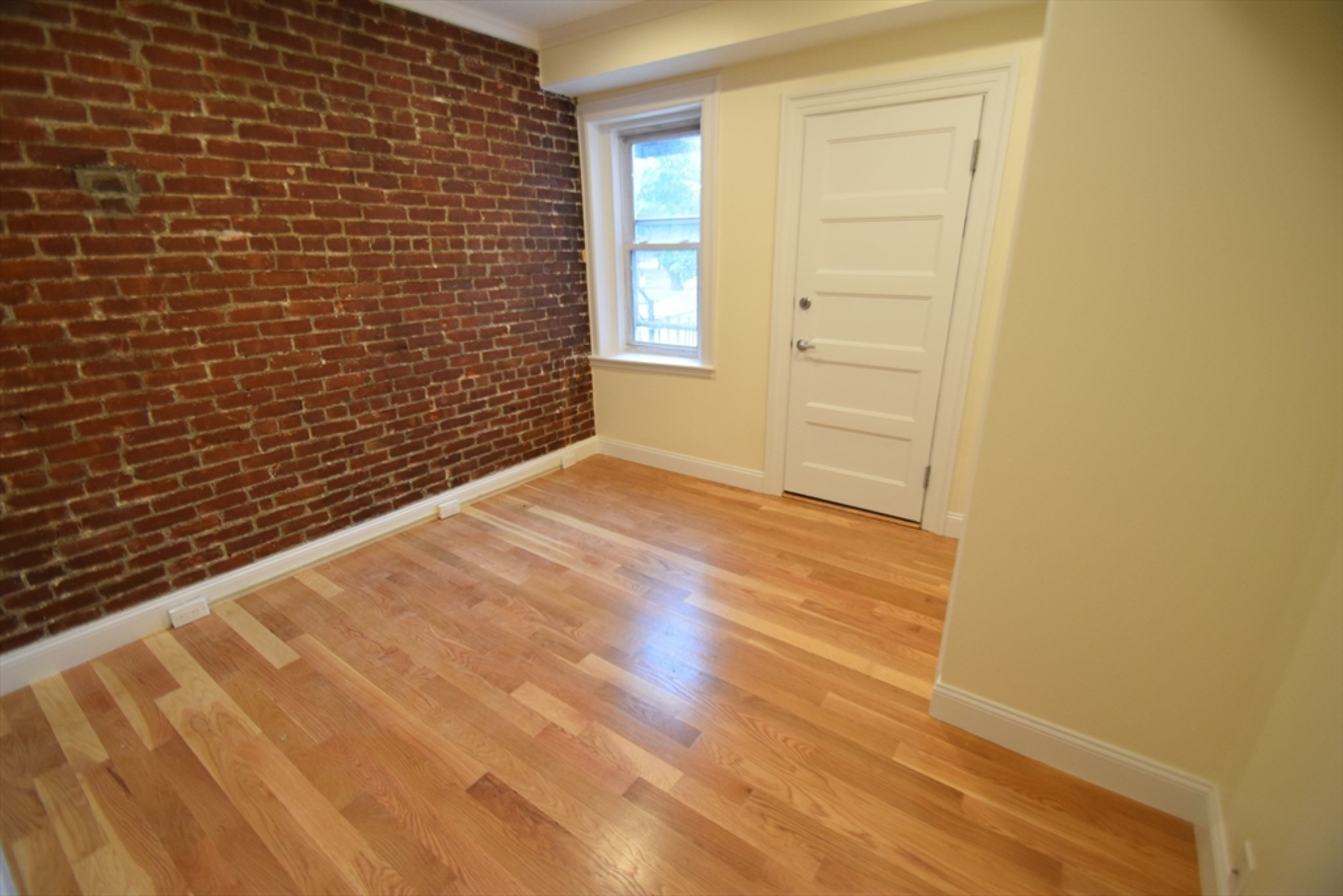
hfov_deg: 100.4
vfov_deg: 77.3
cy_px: 448
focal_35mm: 15
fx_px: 560
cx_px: 672
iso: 800
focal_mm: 10
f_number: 4
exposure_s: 1/60
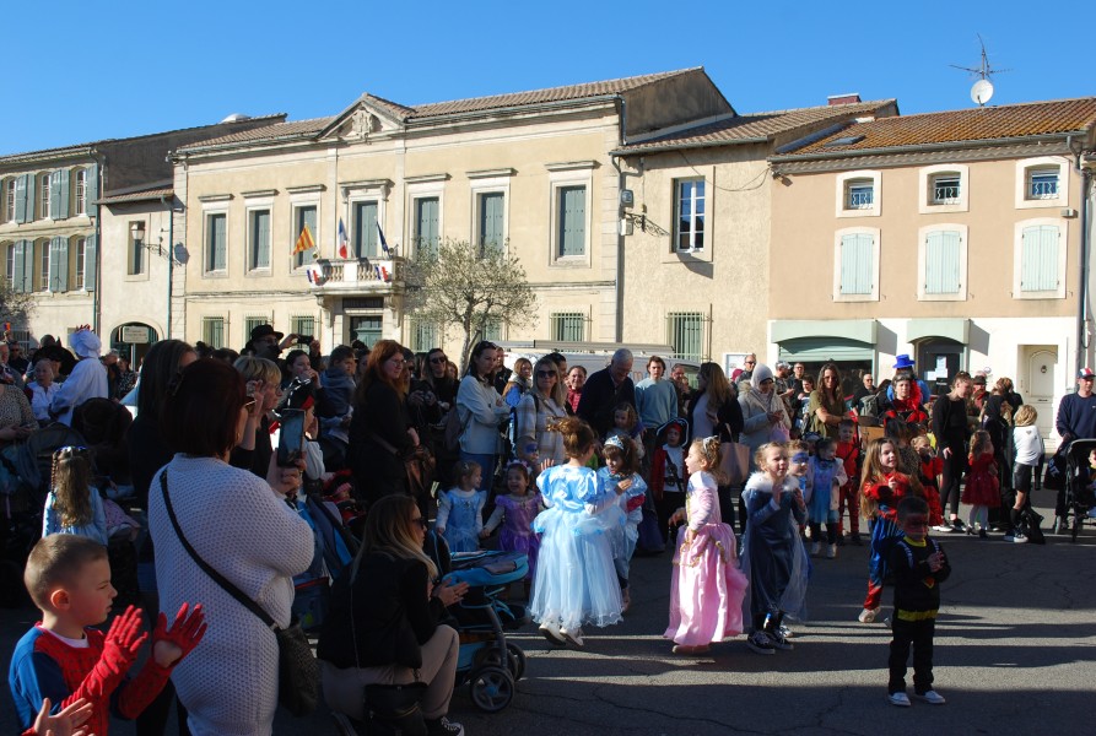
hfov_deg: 49.4
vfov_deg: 34.4
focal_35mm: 39
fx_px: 1190
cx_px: 548
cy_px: 368
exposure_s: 1/200
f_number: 7.1
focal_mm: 26
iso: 100
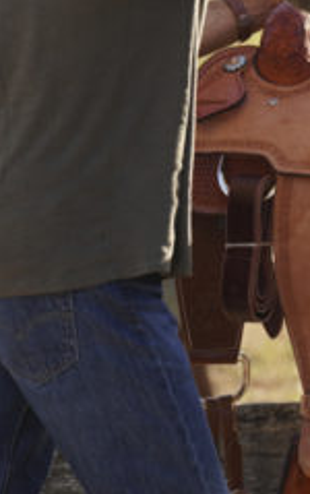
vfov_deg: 5.3
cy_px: 31
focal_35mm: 399
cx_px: 475
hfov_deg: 3.3
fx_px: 5377
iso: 125
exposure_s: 1/400
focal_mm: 122
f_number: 4
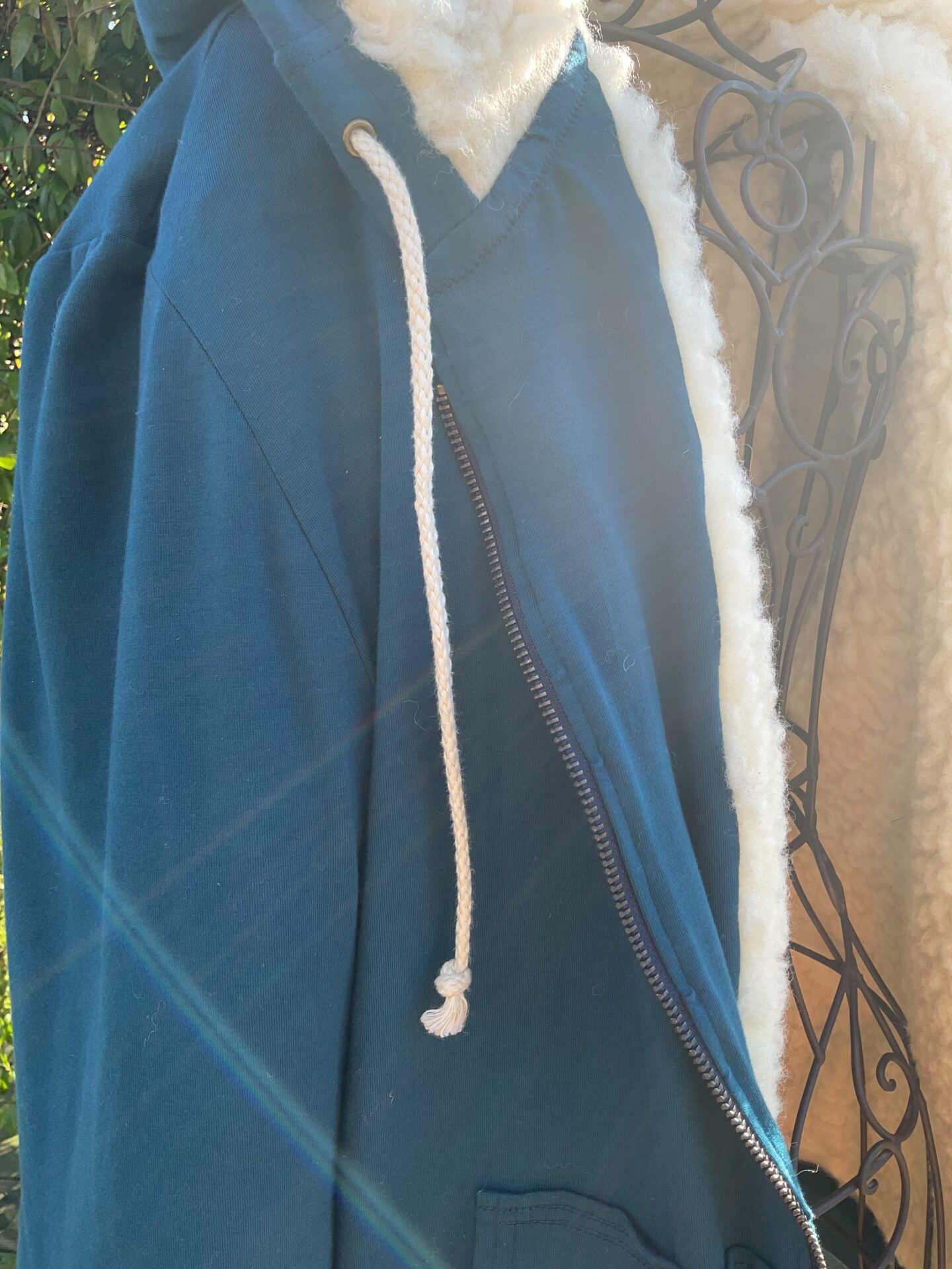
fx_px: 1063
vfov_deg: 61.7
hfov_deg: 48.2
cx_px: 476
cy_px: 634
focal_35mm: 29
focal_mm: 3
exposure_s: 1/191
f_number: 1.8
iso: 16
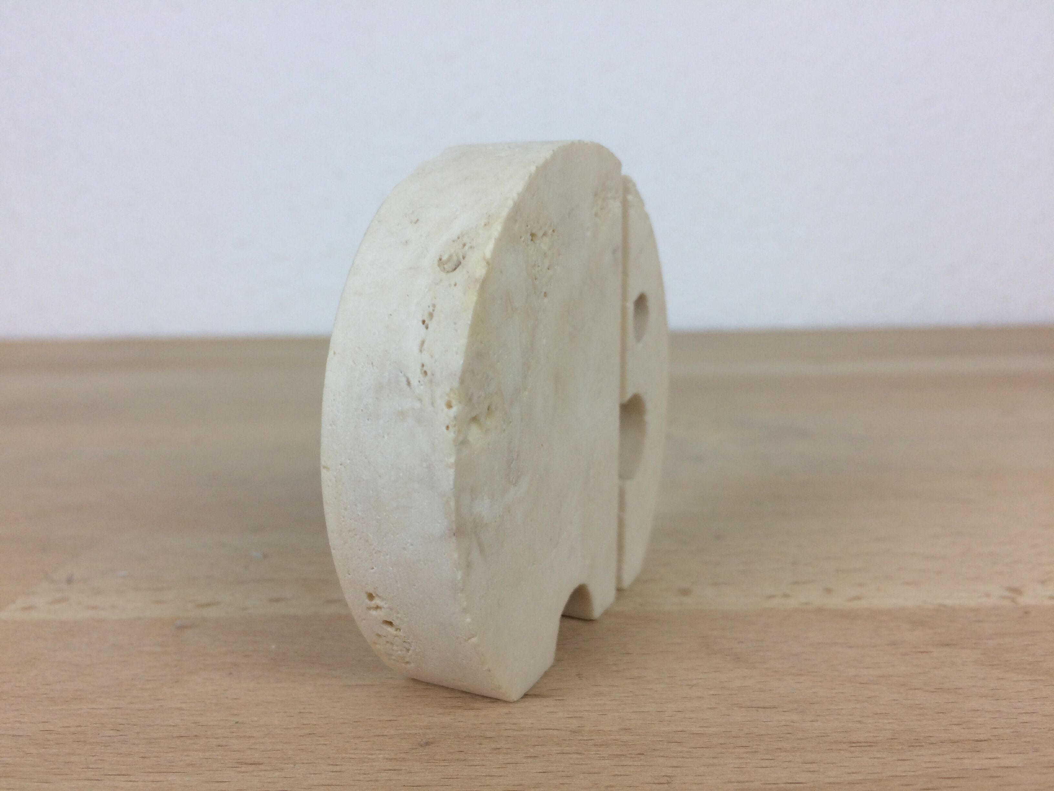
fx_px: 883
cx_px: 527
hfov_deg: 61.7
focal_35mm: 29
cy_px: 396
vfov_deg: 48.2
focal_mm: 4.15
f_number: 2.2
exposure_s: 1/100
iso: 40
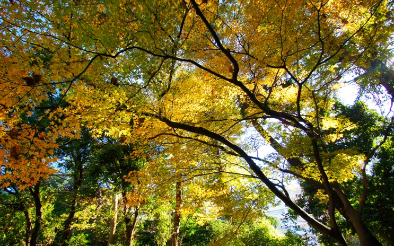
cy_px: 122
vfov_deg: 68.0
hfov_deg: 94.3
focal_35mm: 17
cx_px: 185
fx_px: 183
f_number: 4
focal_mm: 10
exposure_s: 1/40
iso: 100
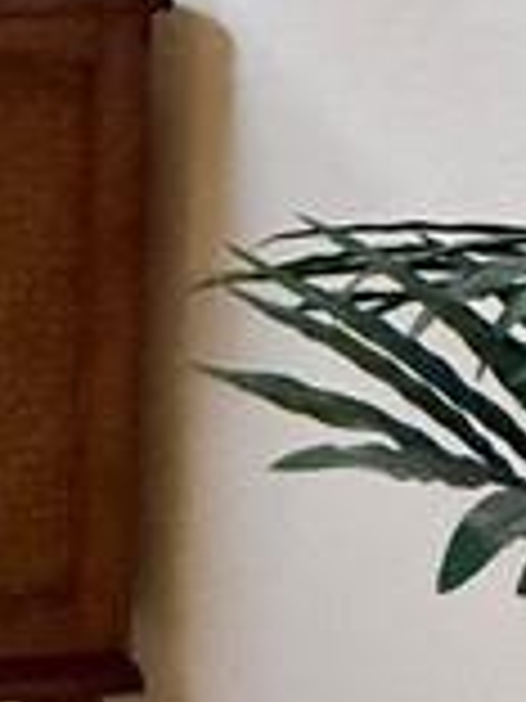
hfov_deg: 11.0
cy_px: -378
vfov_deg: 18.6
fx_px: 1864
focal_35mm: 92
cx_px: -1012
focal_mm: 2.22
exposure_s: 1/120
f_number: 2.2
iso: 320
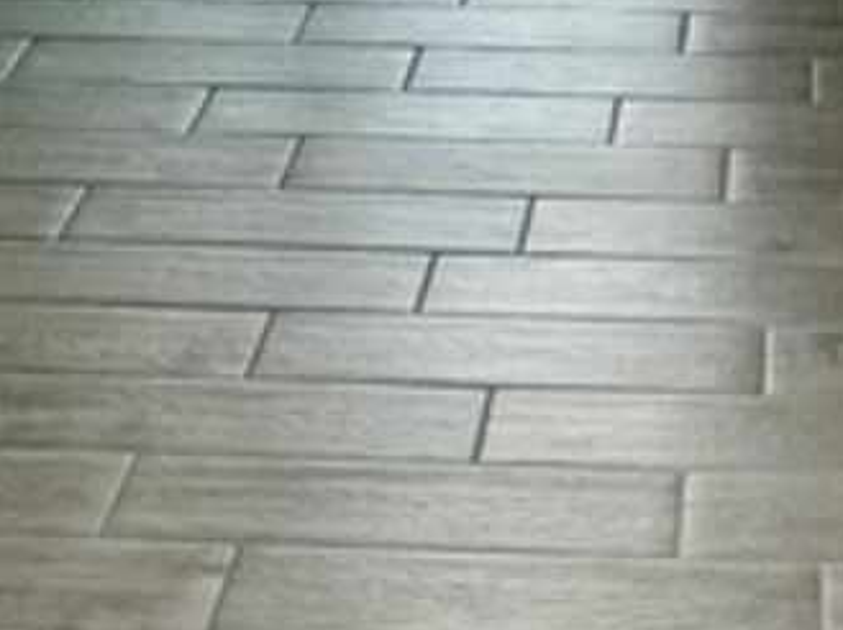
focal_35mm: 135
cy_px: -986
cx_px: 530
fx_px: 3284
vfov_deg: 9.5
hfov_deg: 14.6
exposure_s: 1/132
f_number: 1.8
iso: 32
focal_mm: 4.25
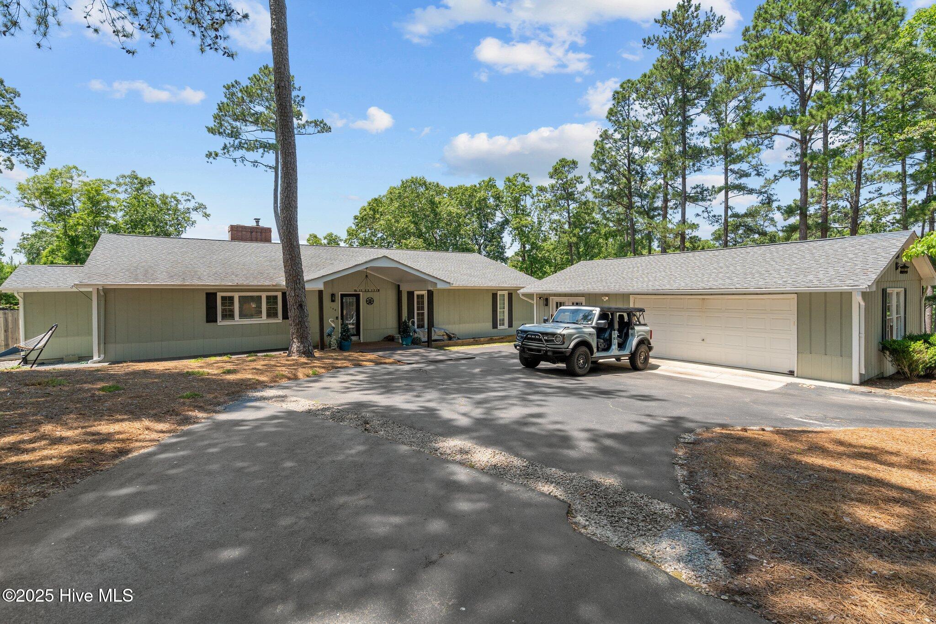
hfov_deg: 96.7
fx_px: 416
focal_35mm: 16
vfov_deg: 73.7
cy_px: 312
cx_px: 468
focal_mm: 16
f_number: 8
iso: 400
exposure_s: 1/640
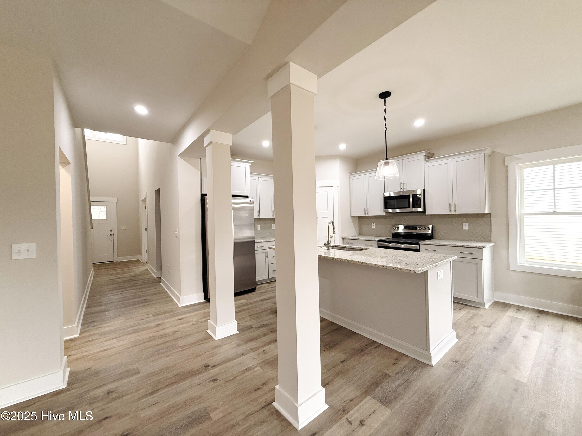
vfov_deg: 85.7
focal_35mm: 14
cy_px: 218
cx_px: 291
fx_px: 235
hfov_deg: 102.1
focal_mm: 2.22
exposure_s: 1/120
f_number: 2.2
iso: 200
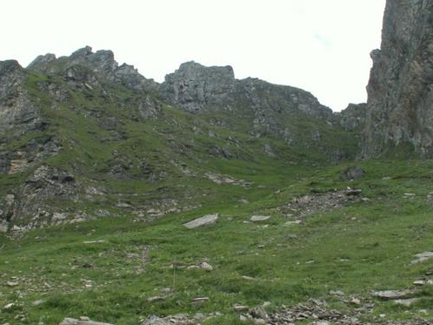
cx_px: 270
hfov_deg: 41.8
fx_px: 563
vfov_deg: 32.1
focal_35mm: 45
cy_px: 180
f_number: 5.6
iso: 50
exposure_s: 1/160
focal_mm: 5.86
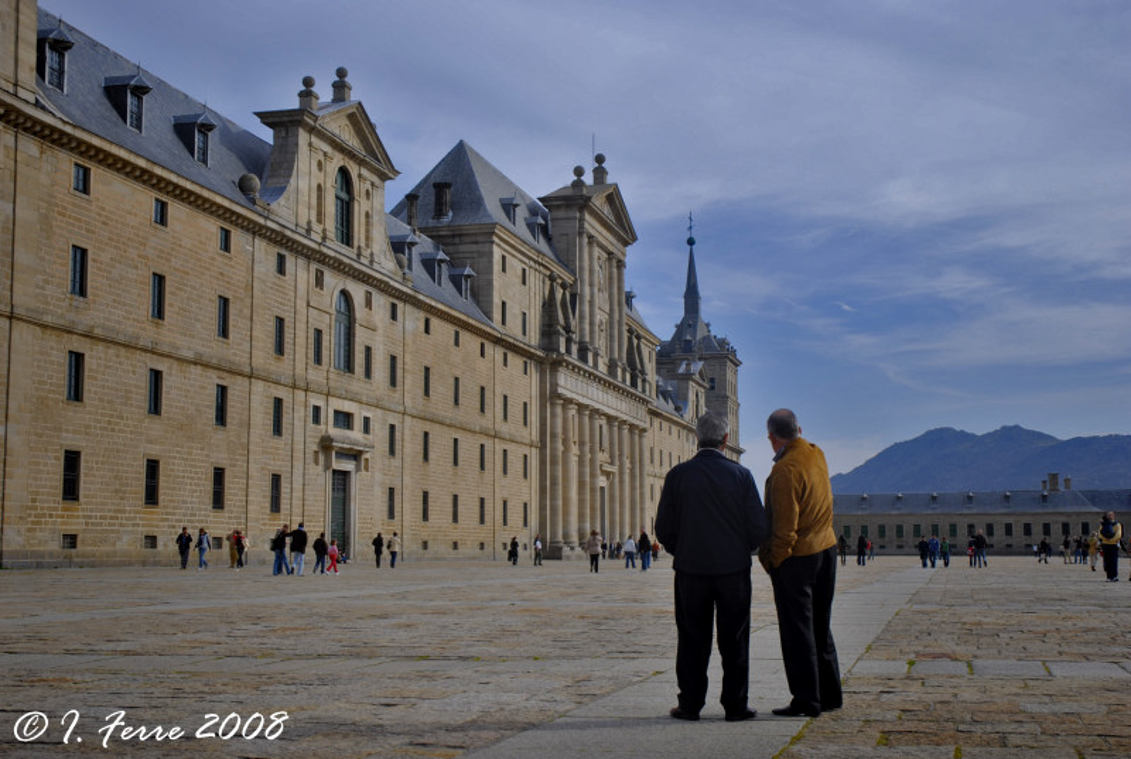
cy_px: 380
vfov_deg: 29.1
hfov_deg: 42.2
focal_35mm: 46
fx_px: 1464
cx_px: 566
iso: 100
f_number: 8
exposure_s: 1/160
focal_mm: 31
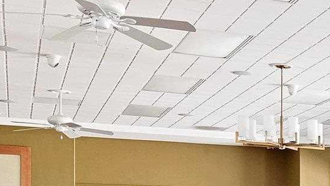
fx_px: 752
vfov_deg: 13.5
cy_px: 254
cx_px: 484
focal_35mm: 86
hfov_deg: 21.2
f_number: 8
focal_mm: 10
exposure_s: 1
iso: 200
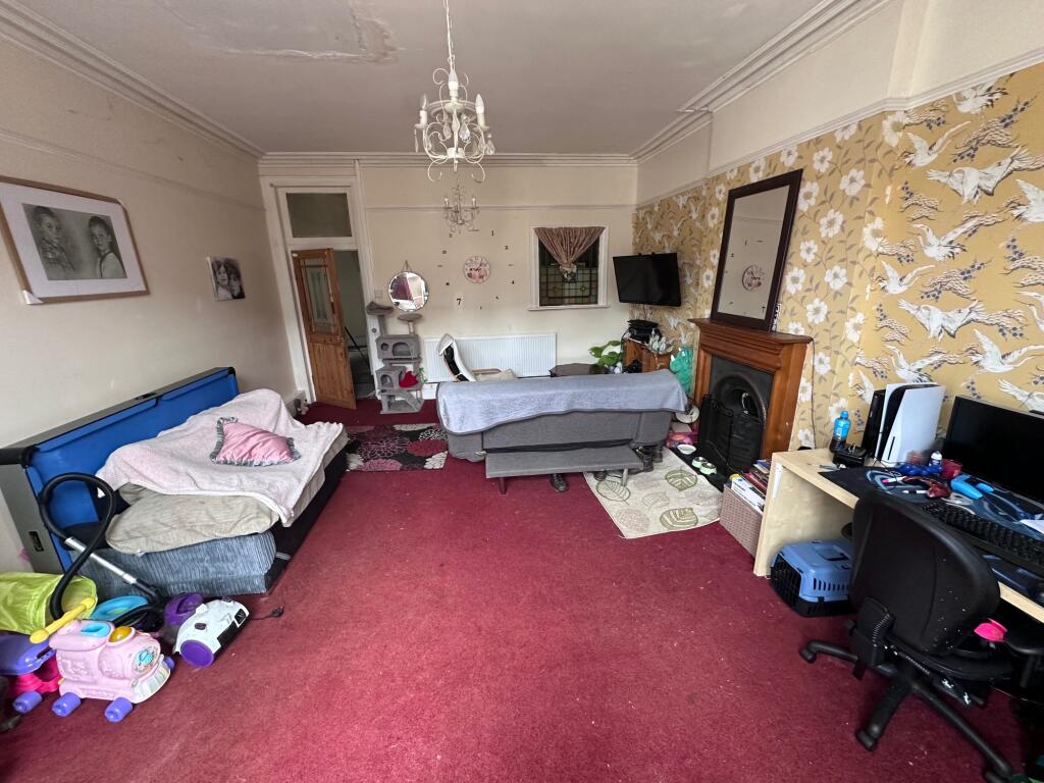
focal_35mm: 14
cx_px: 522
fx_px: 422
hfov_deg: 102.1
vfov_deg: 85.7
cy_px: 392
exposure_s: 1/96
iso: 320
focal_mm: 2.22
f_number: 2.2
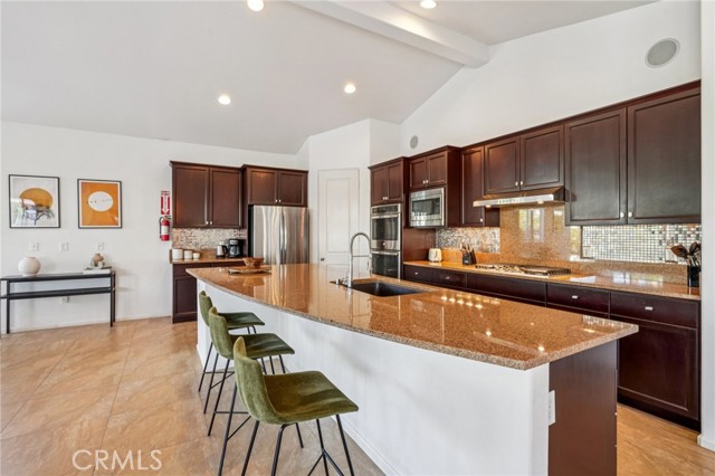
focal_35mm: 16
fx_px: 318
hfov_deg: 96.8
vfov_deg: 73.7
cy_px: 238
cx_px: 358
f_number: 8
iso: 400
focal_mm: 16
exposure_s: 1/10
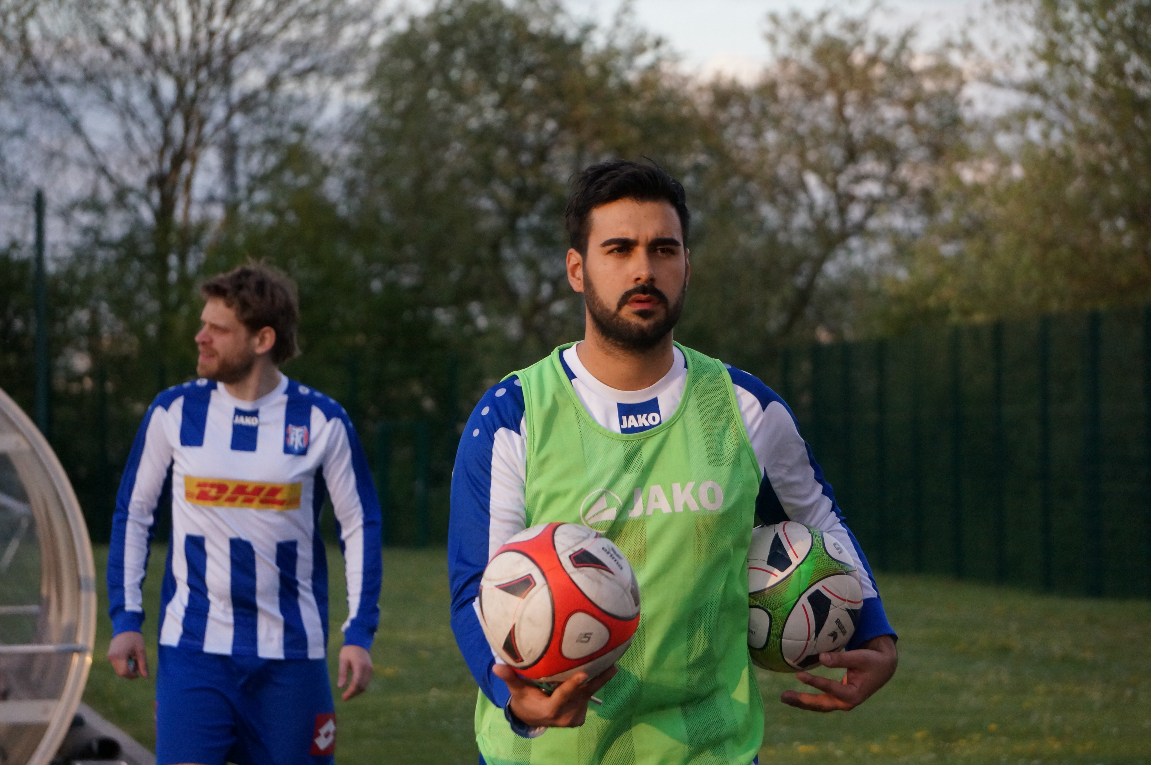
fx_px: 5270
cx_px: 576
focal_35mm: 165
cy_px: 382
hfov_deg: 12.5
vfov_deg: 8.3
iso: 2000
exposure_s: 1/2000
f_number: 5.6
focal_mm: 110
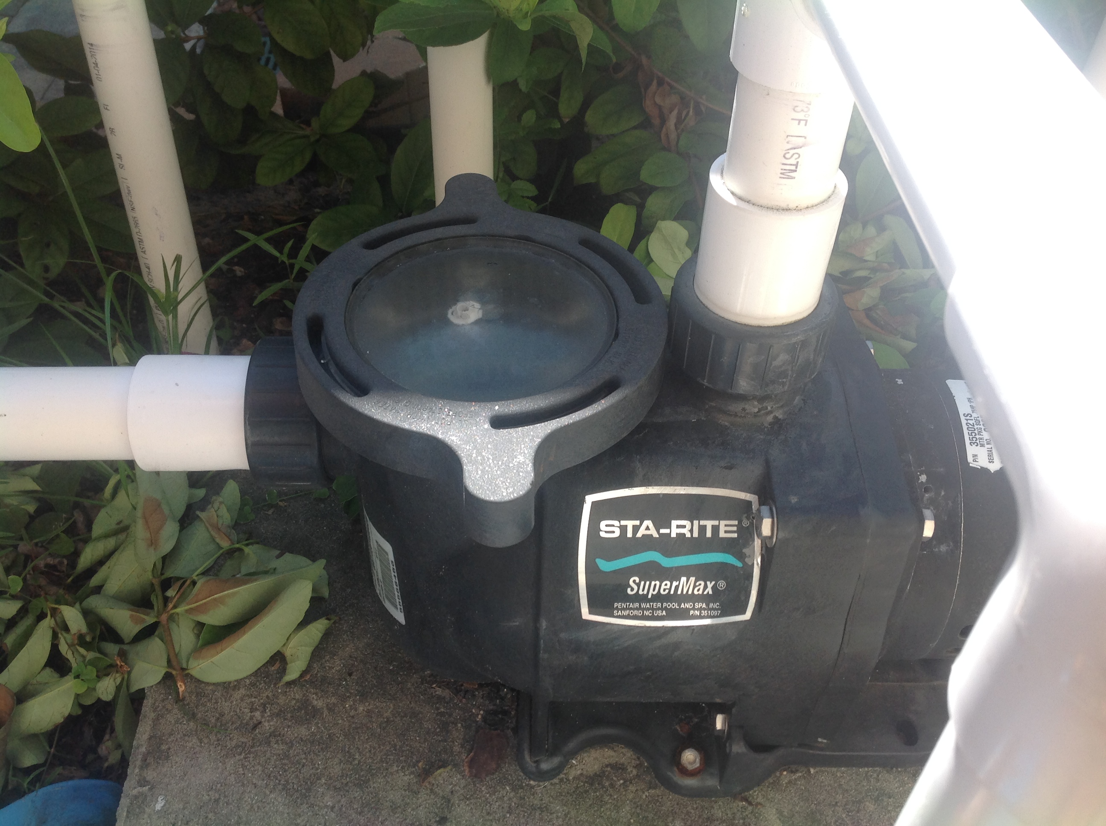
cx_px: 553
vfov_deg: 40.6
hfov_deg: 52.7
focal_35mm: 35
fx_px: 1117
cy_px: 413
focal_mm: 4.28
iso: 50
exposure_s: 1/458
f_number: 2.4
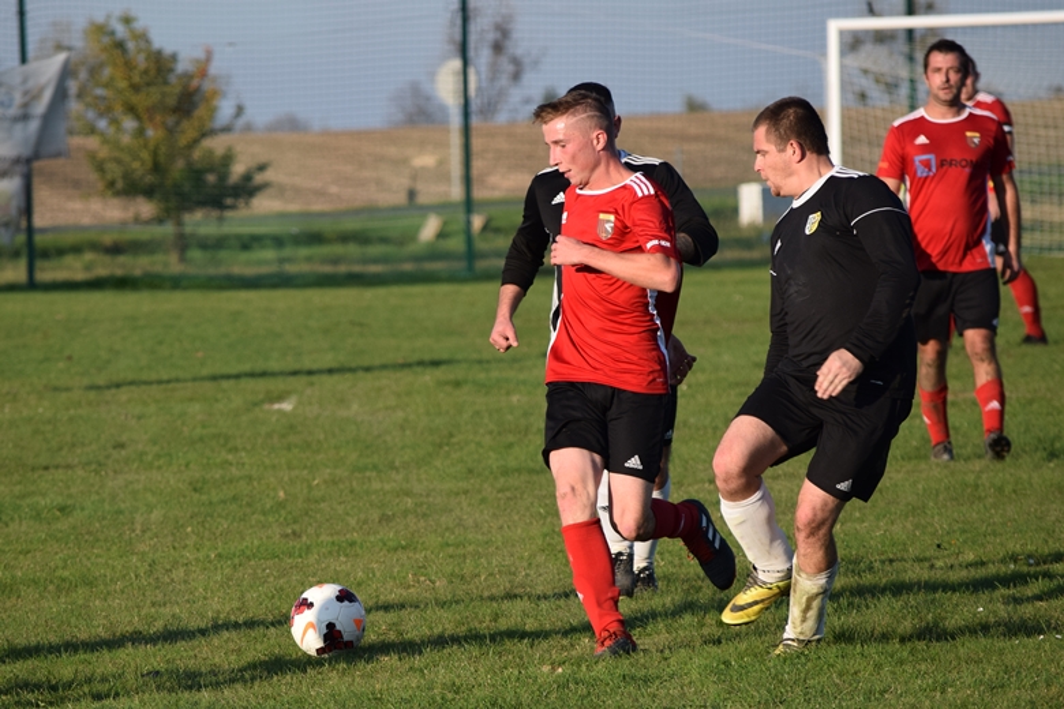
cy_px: 354
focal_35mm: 300
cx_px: 532
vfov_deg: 4.6
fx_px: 8866
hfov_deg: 6.9
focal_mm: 200
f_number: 5.6
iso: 400
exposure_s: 1/1250
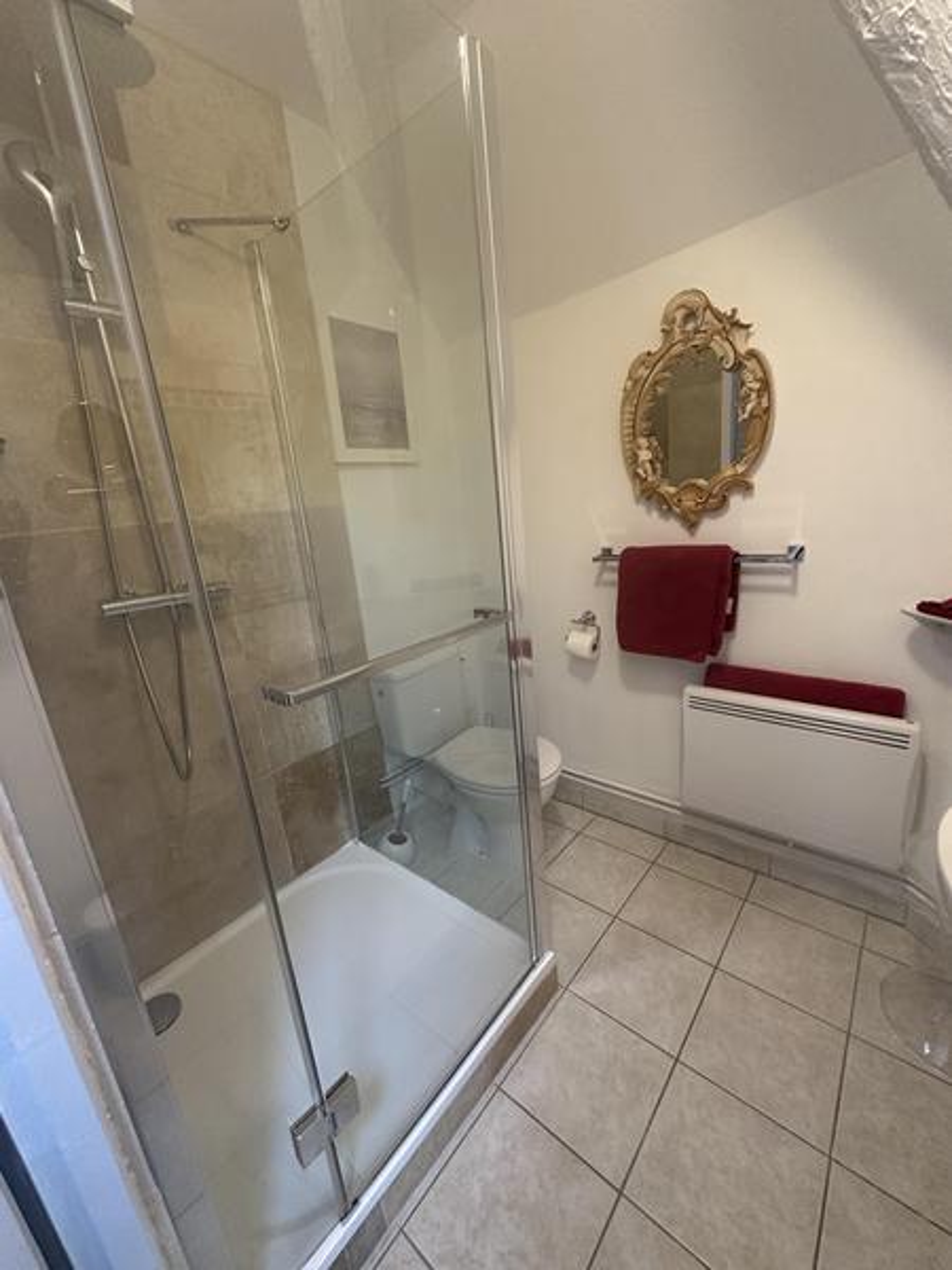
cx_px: 476
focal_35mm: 14
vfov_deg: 102.1
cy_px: 635
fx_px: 513
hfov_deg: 85.7
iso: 320
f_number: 2.2
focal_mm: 2.22
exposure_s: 1/50
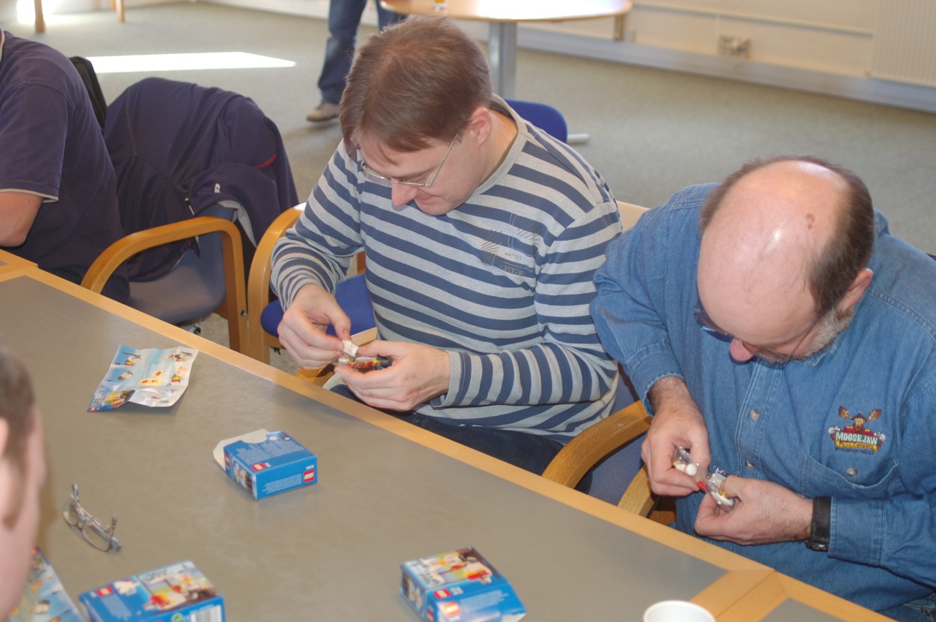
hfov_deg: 38.9
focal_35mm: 51
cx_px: 468
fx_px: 1325
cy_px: 311
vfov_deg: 26.4
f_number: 3.2
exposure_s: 1/60
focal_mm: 34
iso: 400
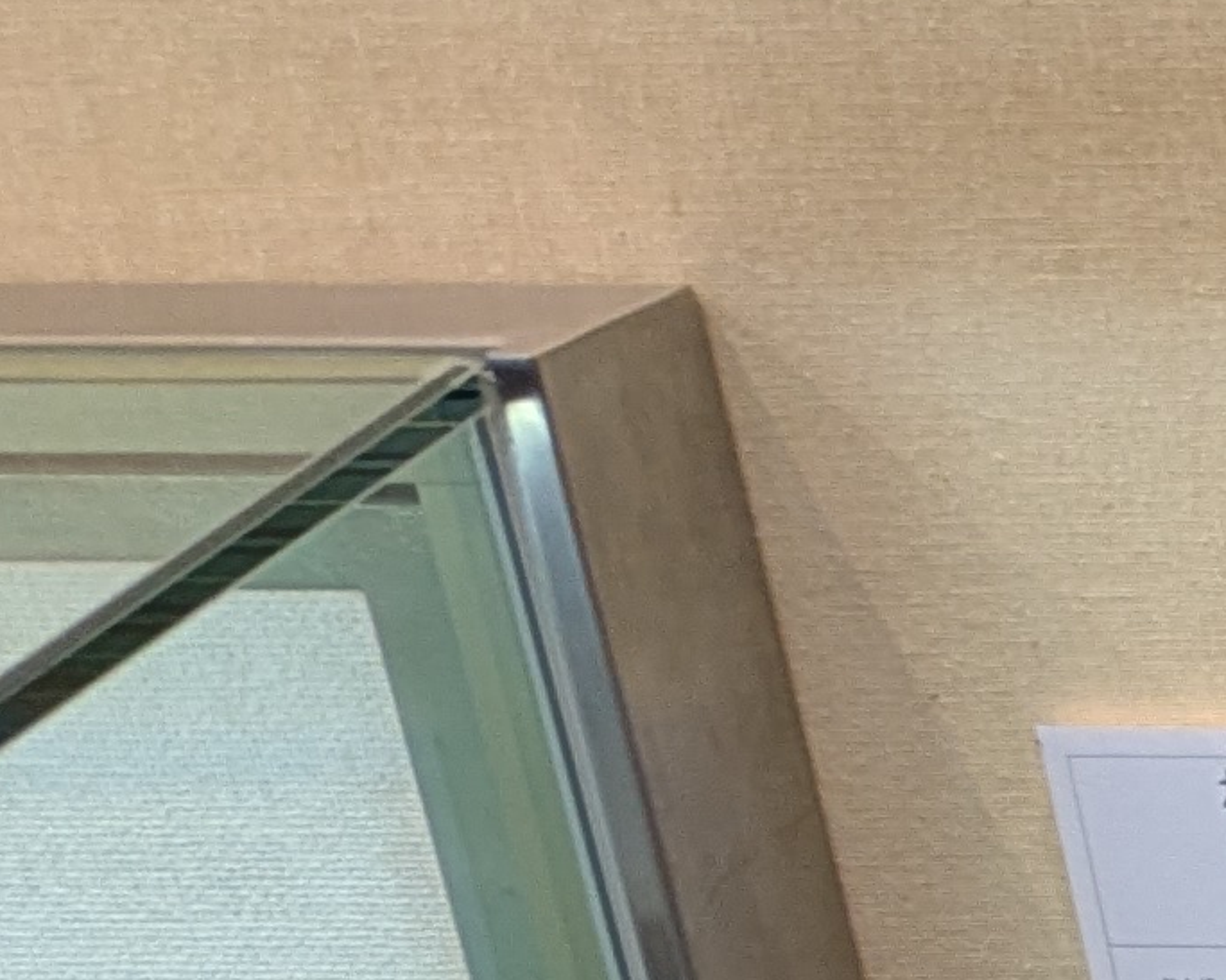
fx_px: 5986
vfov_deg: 8.8
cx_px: 3839
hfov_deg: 9.1
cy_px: 2037
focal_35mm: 165
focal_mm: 5.43
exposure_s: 1/24
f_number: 1.89
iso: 93
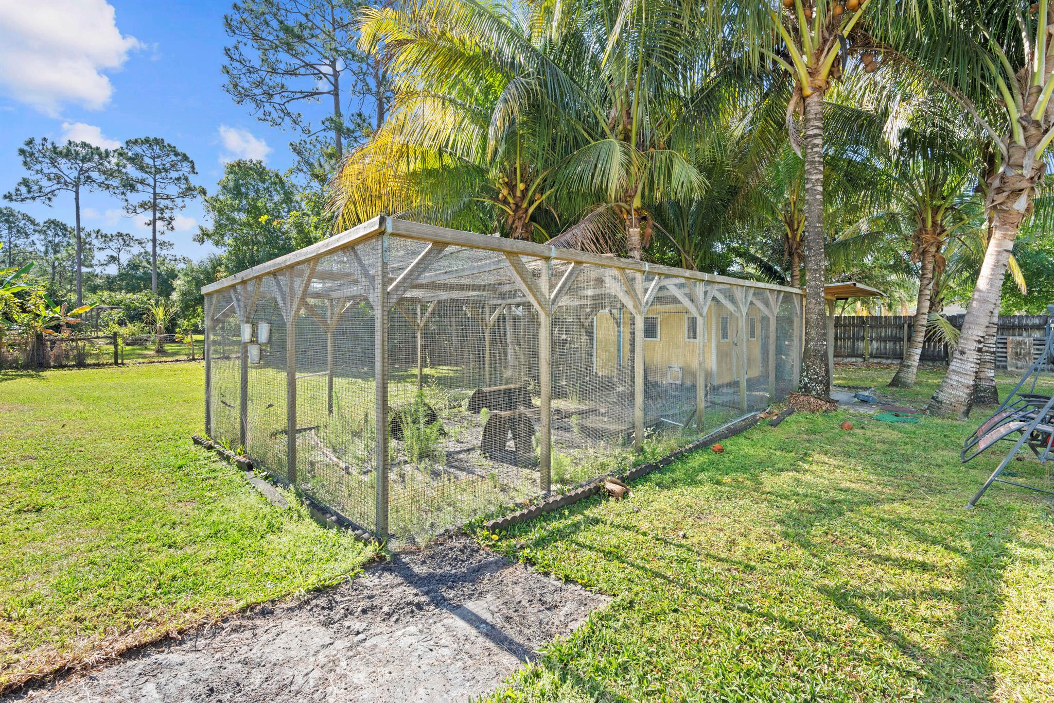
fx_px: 468
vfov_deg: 73.7
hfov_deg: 96.7
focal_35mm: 16
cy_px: 352
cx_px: 527
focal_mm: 16
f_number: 8
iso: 640
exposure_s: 1/25
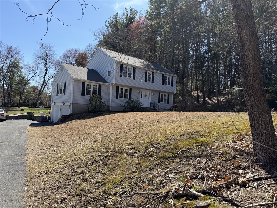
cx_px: 138
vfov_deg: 56.8
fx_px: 192
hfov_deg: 71.6
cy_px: 104
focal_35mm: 24
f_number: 1.78
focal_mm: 6.76
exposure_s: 1/2611
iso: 80
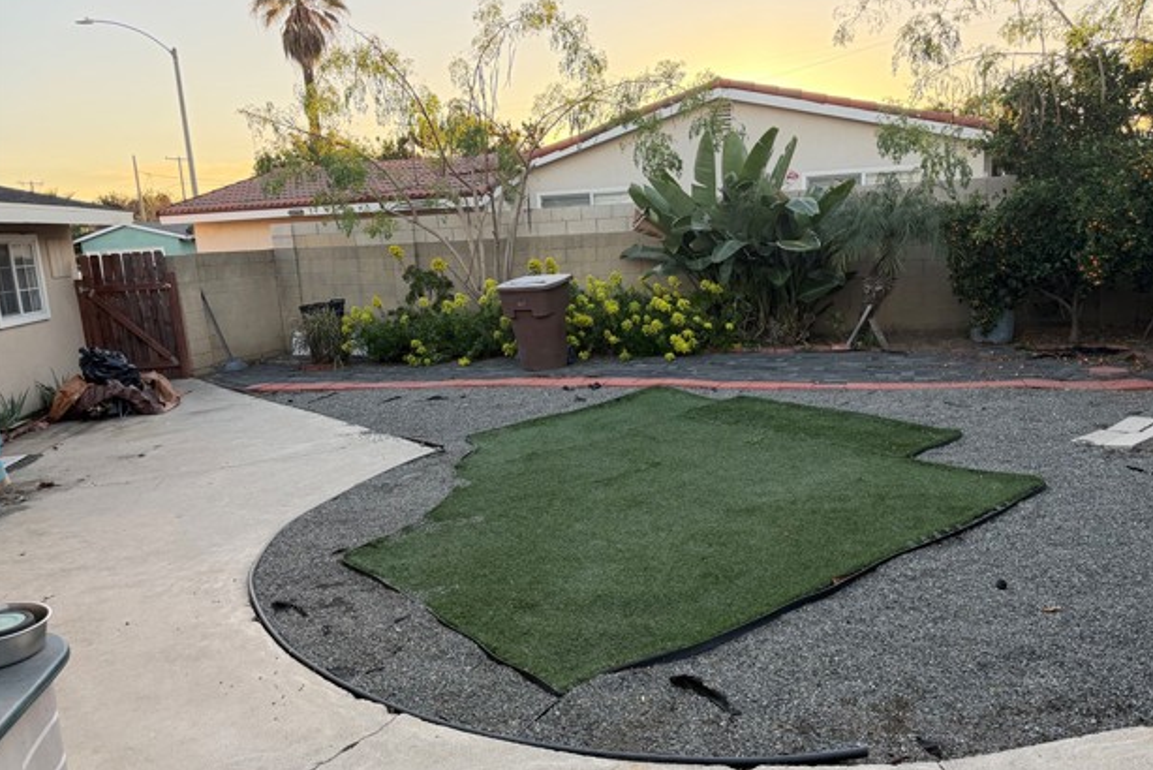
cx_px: 592
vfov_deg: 49.6
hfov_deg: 69.4
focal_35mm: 26
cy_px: 396
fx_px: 833
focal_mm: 6.76
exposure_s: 1/295
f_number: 1.78
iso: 80
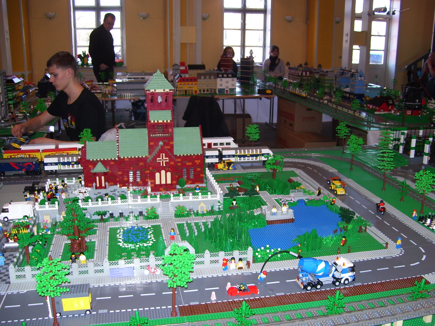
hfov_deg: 51.4
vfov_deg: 39.7
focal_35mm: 36
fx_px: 452
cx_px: 218
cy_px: 163
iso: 80
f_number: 2.7
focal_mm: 6
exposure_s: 1/60
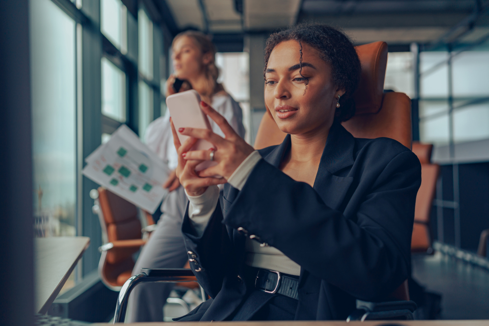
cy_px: 163
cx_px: 244
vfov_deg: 37.9
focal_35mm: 35
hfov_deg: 54.4
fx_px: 475
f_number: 2
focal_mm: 35
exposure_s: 1/640
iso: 200
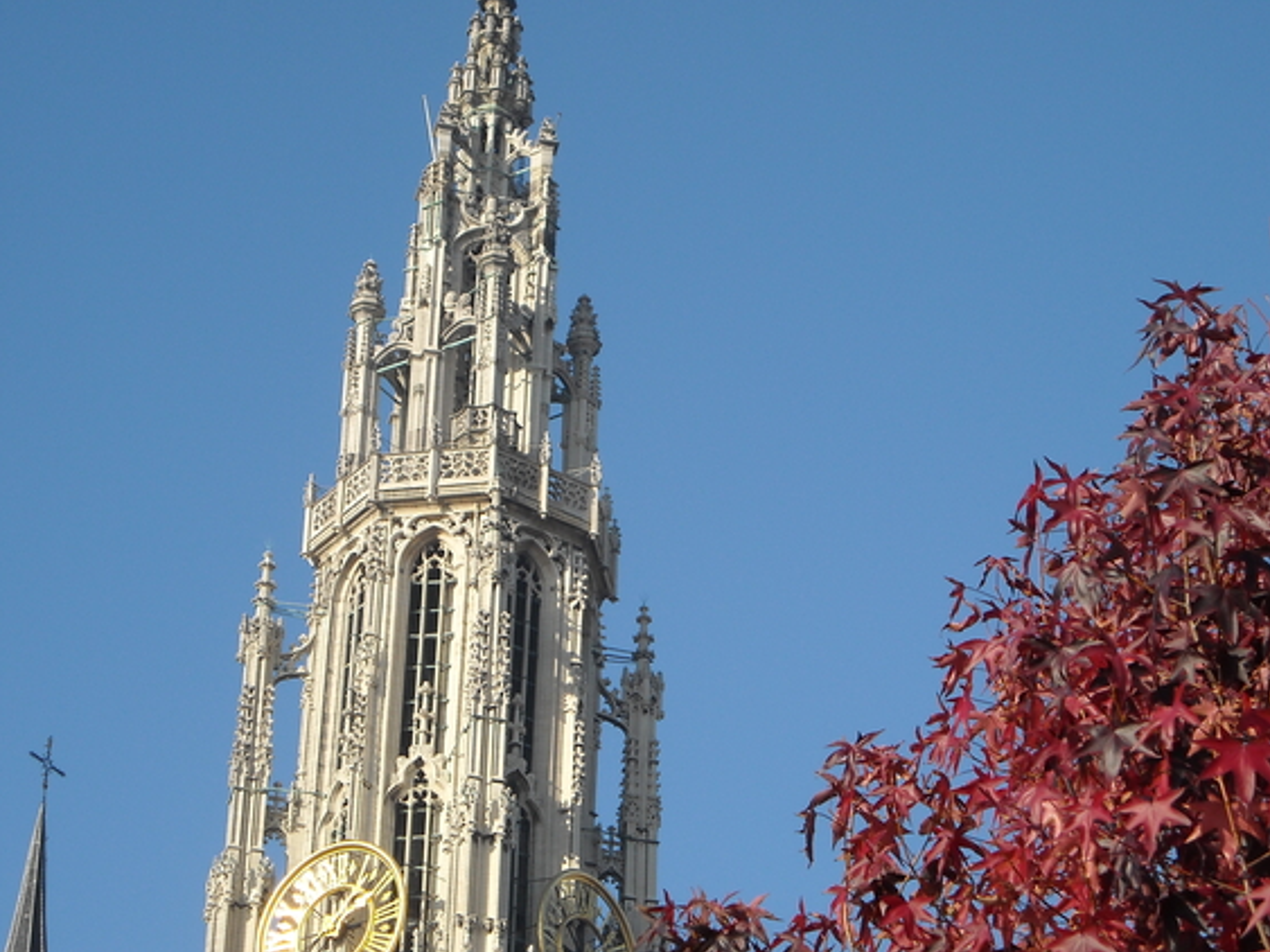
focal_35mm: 112
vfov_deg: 13.2
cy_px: 494
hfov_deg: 17.6
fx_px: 4108
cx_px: 661
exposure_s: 1/402
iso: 64
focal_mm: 17.1
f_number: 4.7
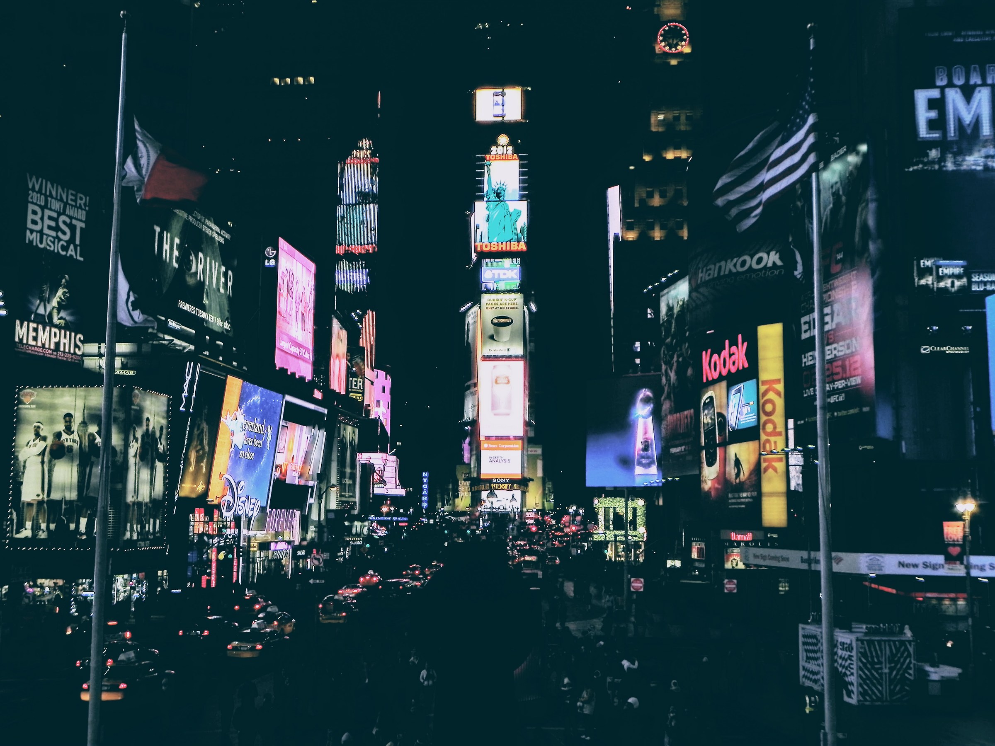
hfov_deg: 45.8
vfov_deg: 35.1
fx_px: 1179
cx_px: 498
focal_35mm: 41
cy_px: 373
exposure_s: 1/134
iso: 160
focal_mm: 7.3
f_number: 4
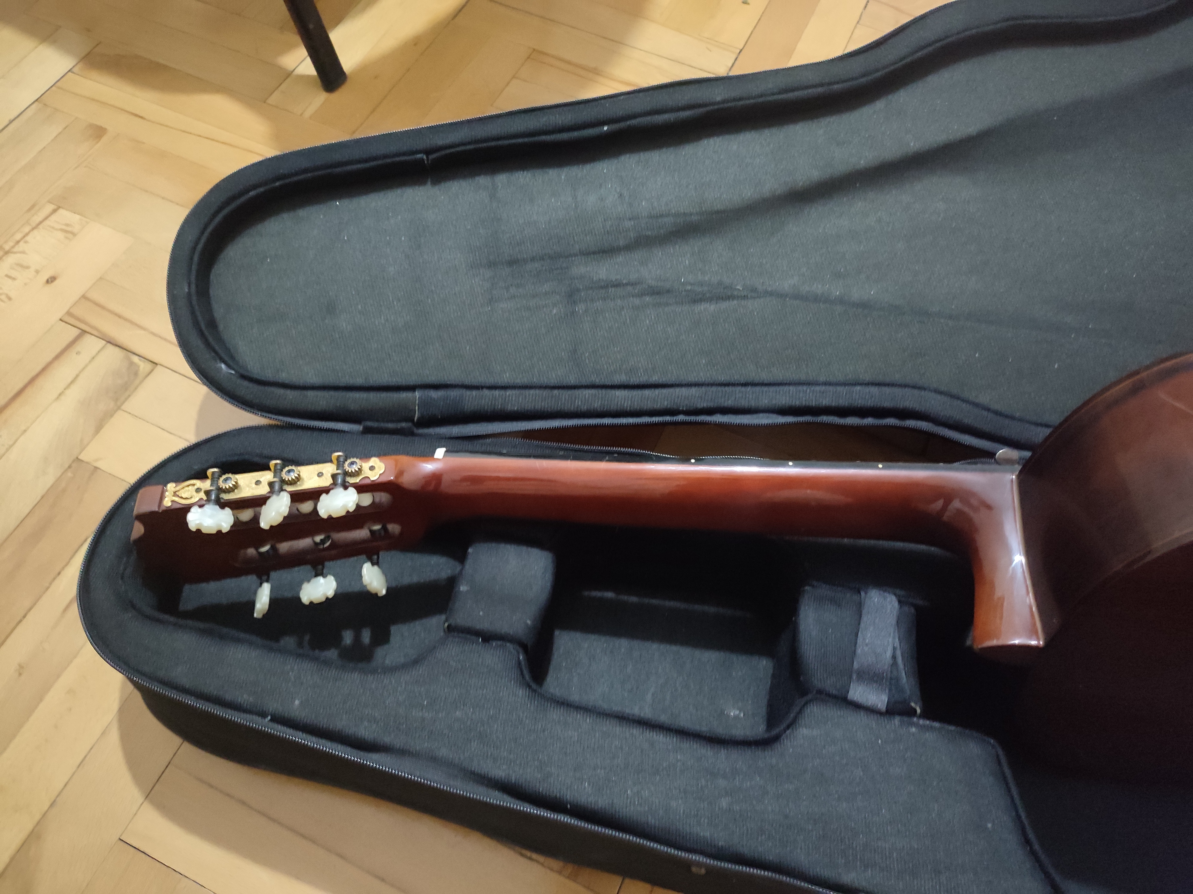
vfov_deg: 56.8
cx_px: 596
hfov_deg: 71.6
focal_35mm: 24
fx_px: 827
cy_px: 447
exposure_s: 1/14
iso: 2893
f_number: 1.89
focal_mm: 5.89
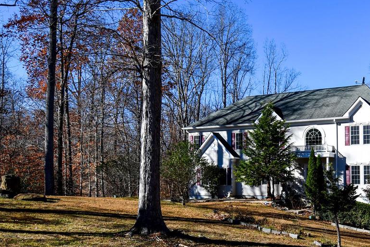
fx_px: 401
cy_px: 171
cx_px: 285
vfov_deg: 33.8
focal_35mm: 39
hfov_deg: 47.4
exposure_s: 1/250
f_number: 8
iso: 100
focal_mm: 14
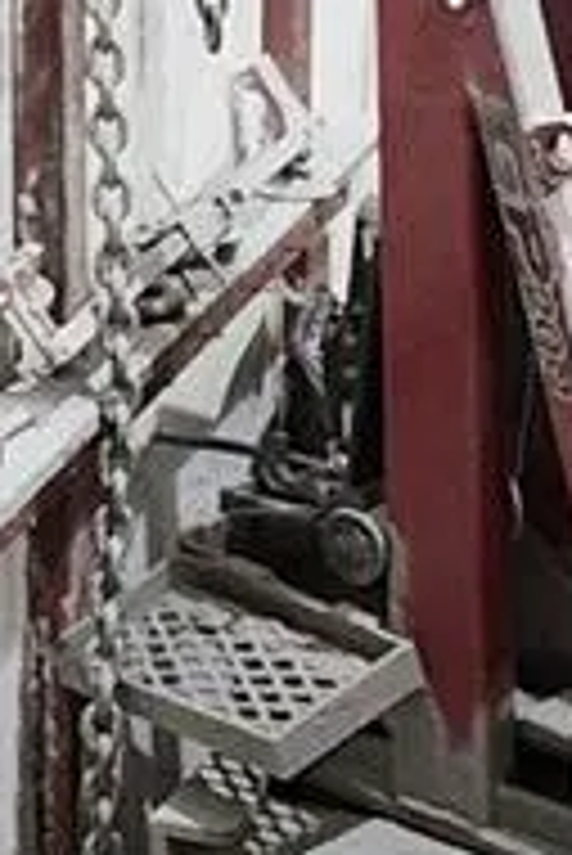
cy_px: 72
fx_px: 3592
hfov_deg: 9.1
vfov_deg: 13.5
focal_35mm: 151
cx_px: 63
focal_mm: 6.4
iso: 640
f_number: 1.8
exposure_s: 1/120
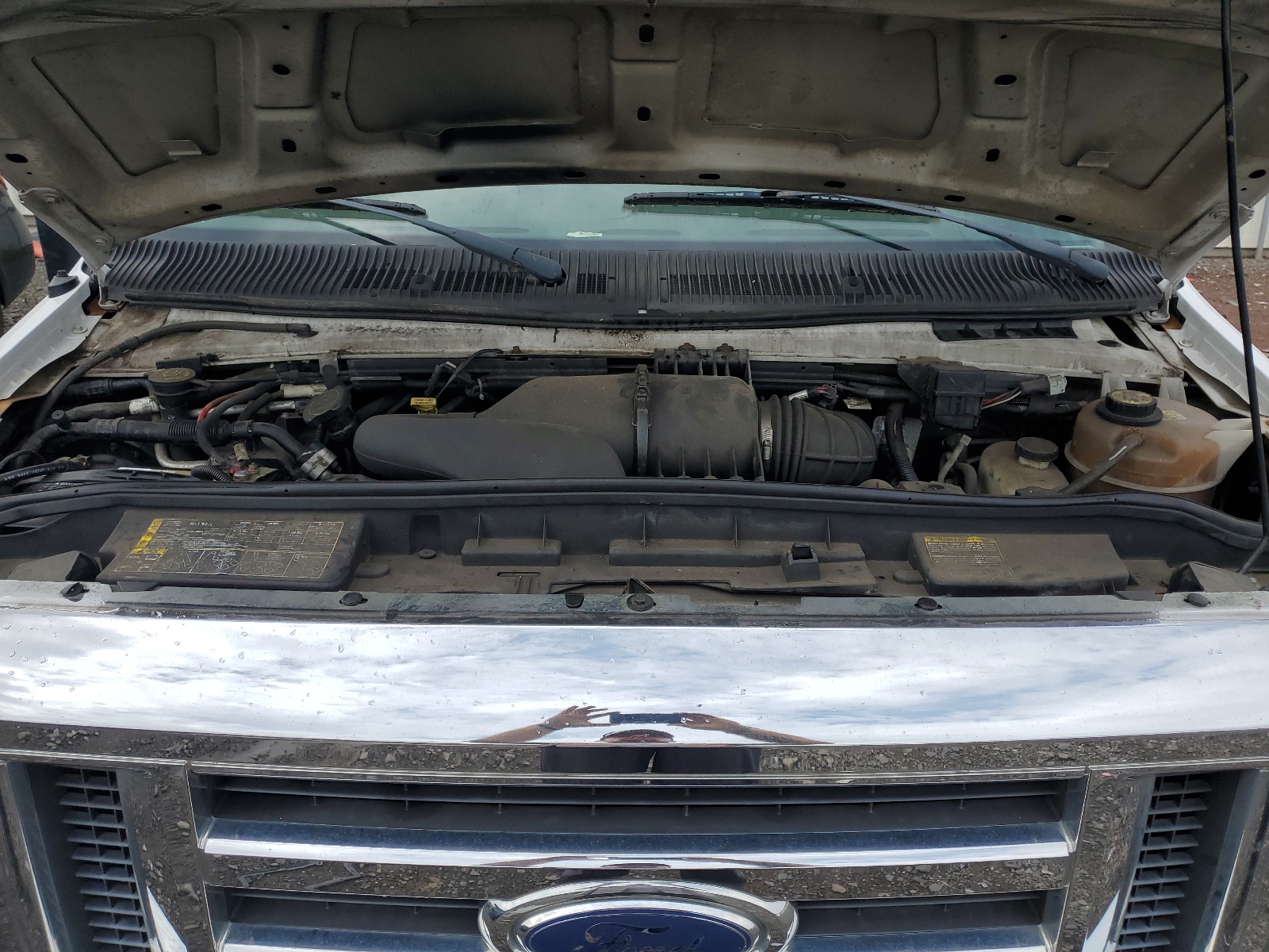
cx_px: 634
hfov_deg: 67.3
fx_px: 953
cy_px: 476
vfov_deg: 53.1
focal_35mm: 26
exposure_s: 1/1667
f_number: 1.5
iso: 50
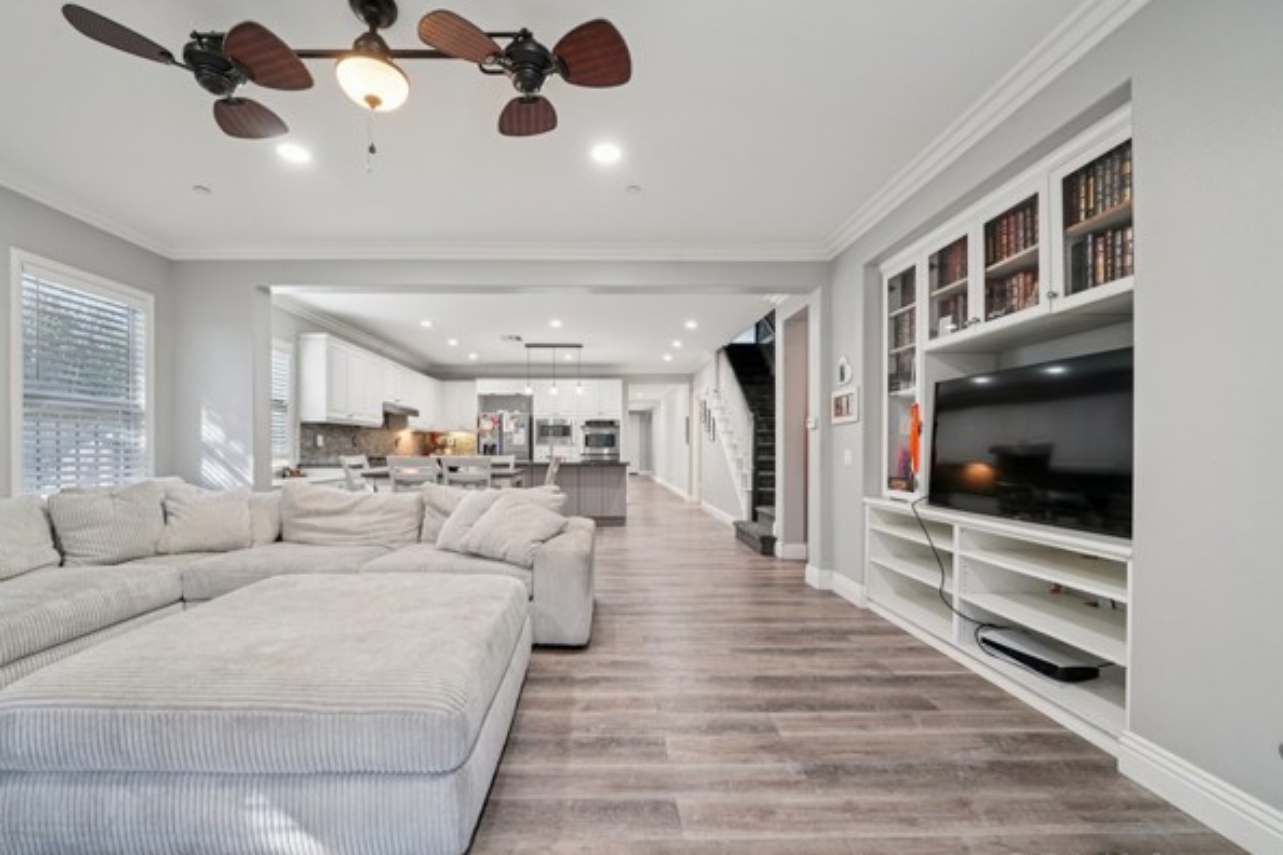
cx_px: 611
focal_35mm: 14
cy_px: 445
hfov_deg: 104.2
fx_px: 499
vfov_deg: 81.2
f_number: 8
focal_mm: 13
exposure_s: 1/8
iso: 400
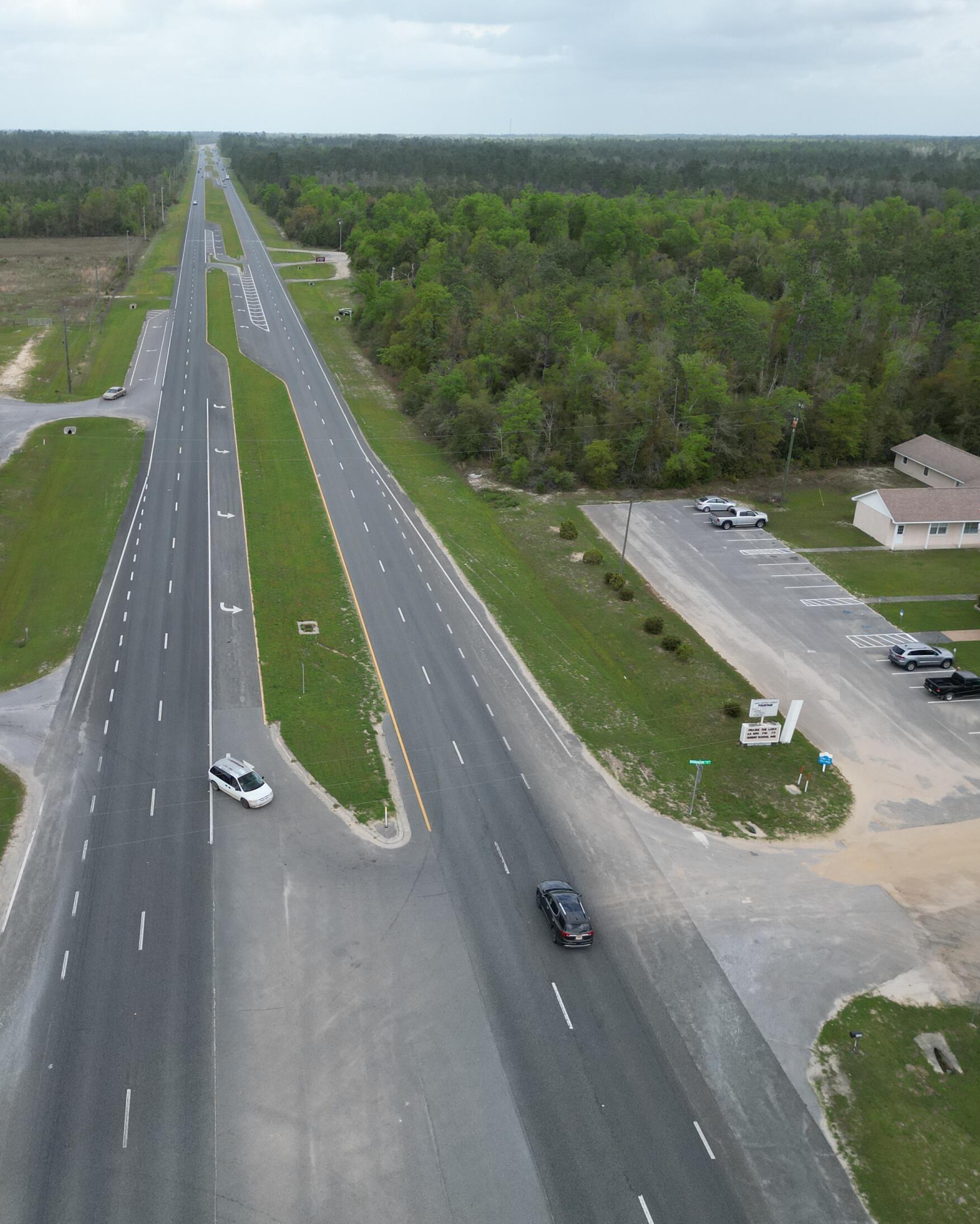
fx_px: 1160
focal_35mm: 32
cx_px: 351
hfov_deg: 45.3
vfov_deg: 55.7
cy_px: 609
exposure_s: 1/2000
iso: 140
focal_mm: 6.72
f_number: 1.7
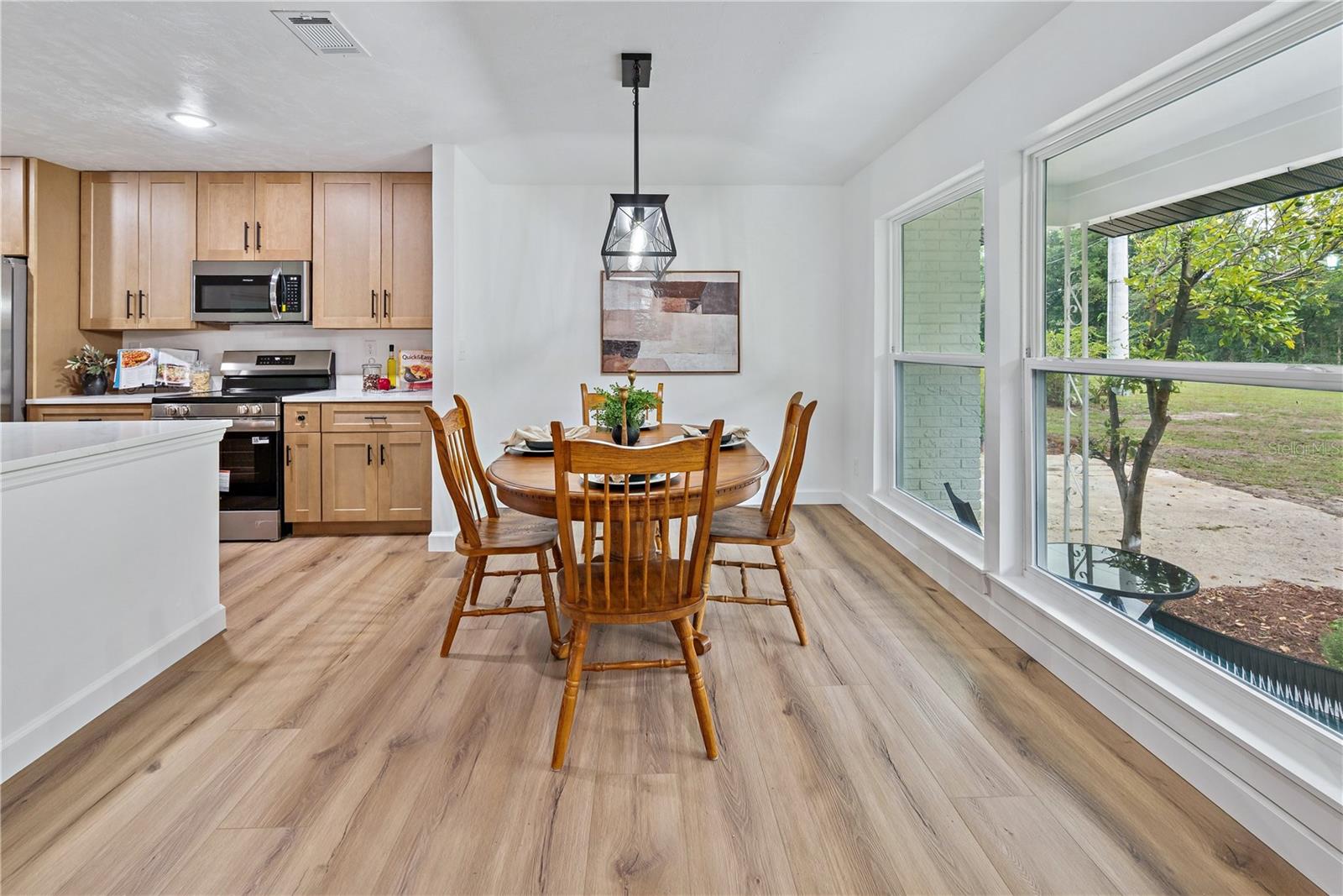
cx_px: 672
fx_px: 522
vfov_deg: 81.2
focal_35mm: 14
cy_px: 448
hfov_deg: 104.2
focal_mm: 14
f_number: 8
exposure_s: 1/20
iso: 400
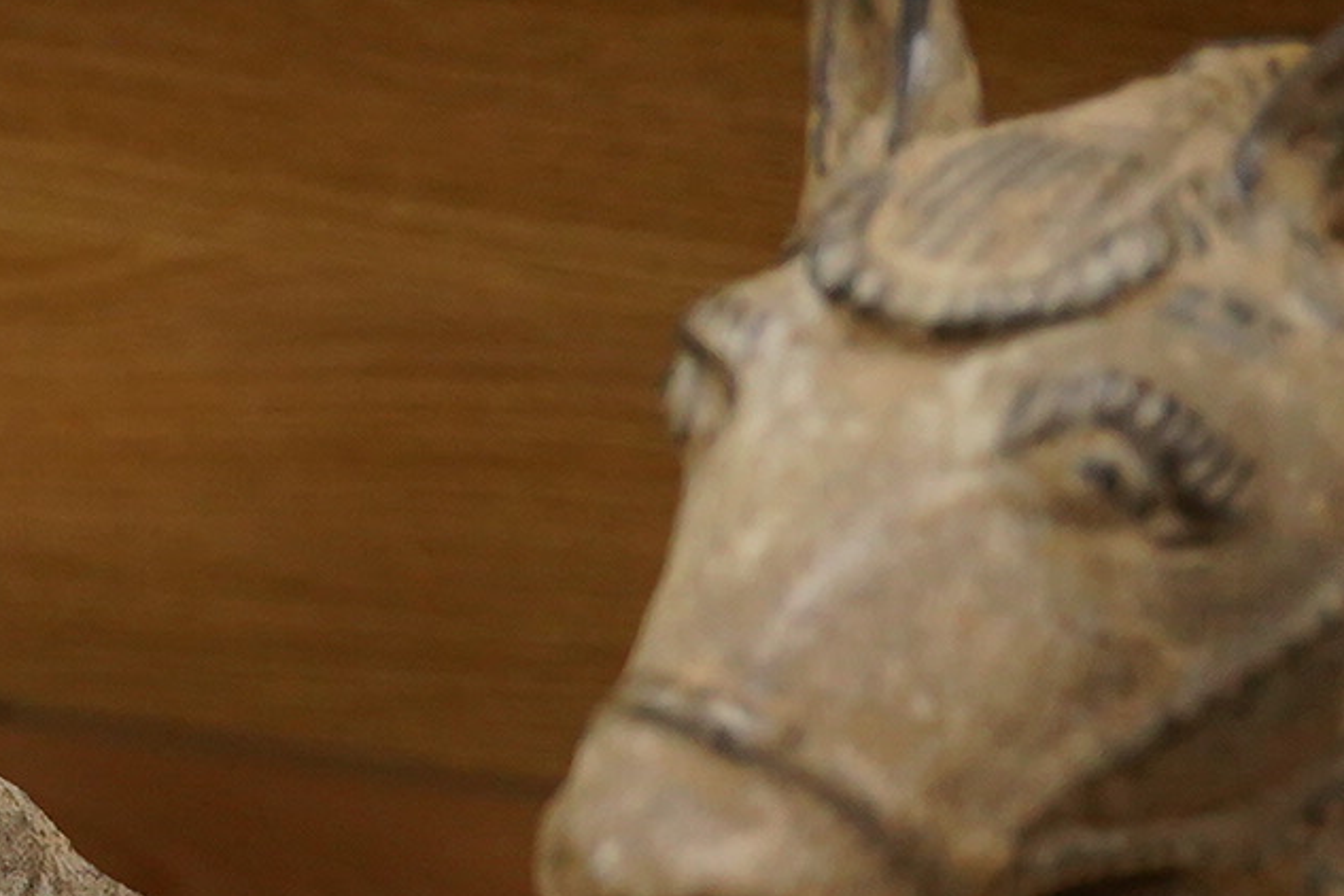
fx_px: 5226
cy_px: 448
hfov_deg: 14.0
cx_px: -448
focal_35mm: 140
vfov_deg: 9.8
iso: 2500
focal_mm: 30
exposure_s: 1/400
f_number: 5
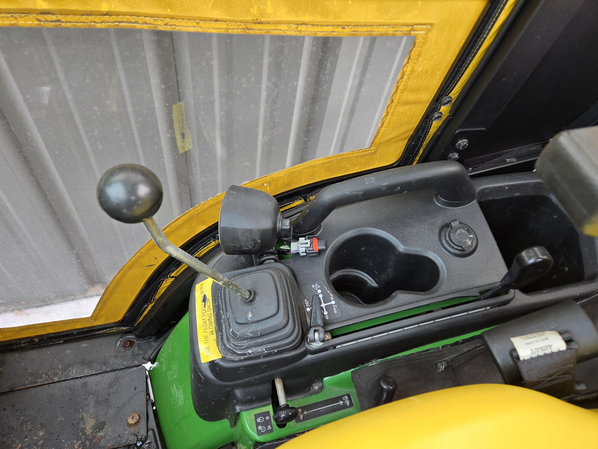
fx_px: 397
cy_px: 224
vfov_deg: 58.9
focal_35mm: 23
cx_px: 299
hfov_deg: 73.9
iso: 25
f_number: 1.8
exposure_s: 1/145
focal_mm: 5.4
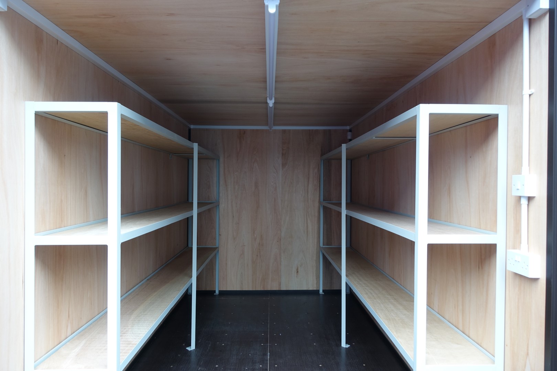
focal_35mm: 24
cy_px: 186
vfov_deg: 53.1
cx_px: 278
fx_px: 371
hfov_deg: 73.7
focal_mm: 8.8
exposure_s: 1/30
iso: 125
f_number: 2.8
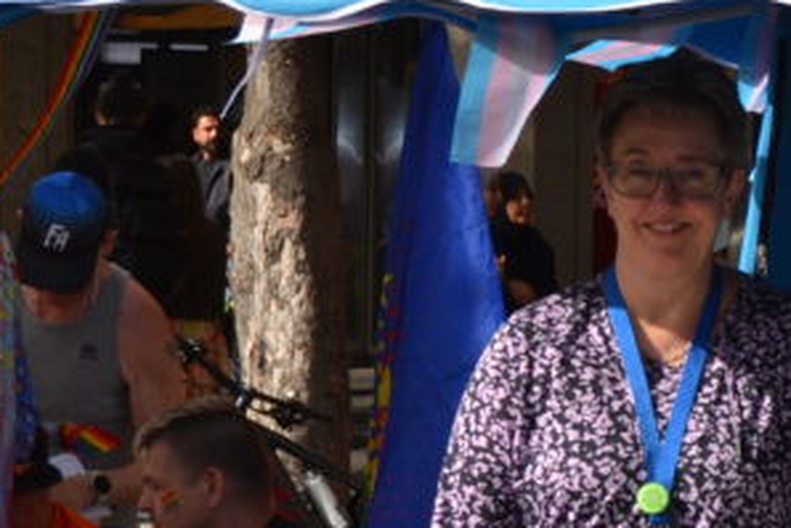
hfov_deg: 10.1
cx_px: 1202
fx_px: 4308
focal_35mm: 196
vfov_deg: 7.0
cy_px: 458
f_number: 10
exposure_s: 1/200
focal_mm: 38
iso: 100
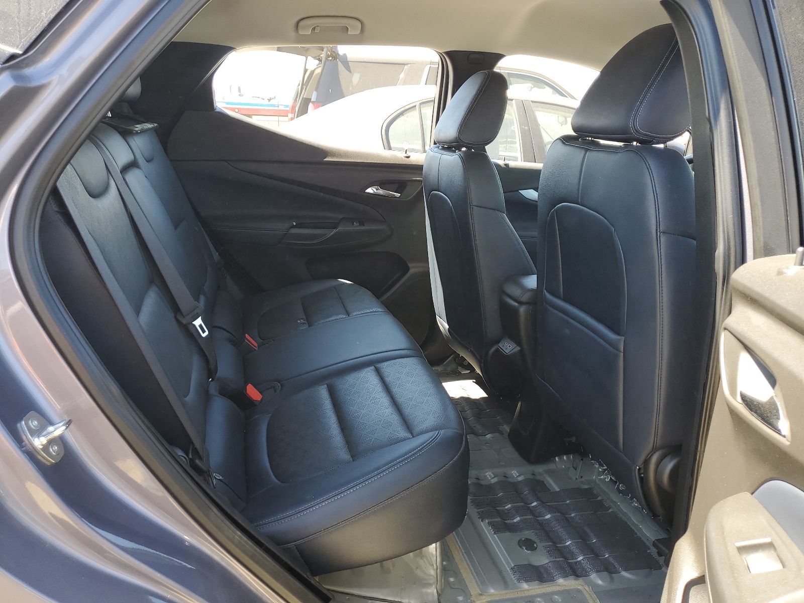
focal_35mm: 26
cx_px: 402
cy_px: 302
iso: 50
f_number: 1.5
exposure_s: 1/179
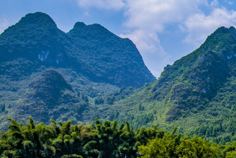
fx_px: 348
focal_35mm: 53
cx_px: 327
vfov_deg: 25.2
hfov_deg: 28.6
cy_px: 124
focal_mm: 16
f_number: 16
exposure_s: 1/60
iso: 64
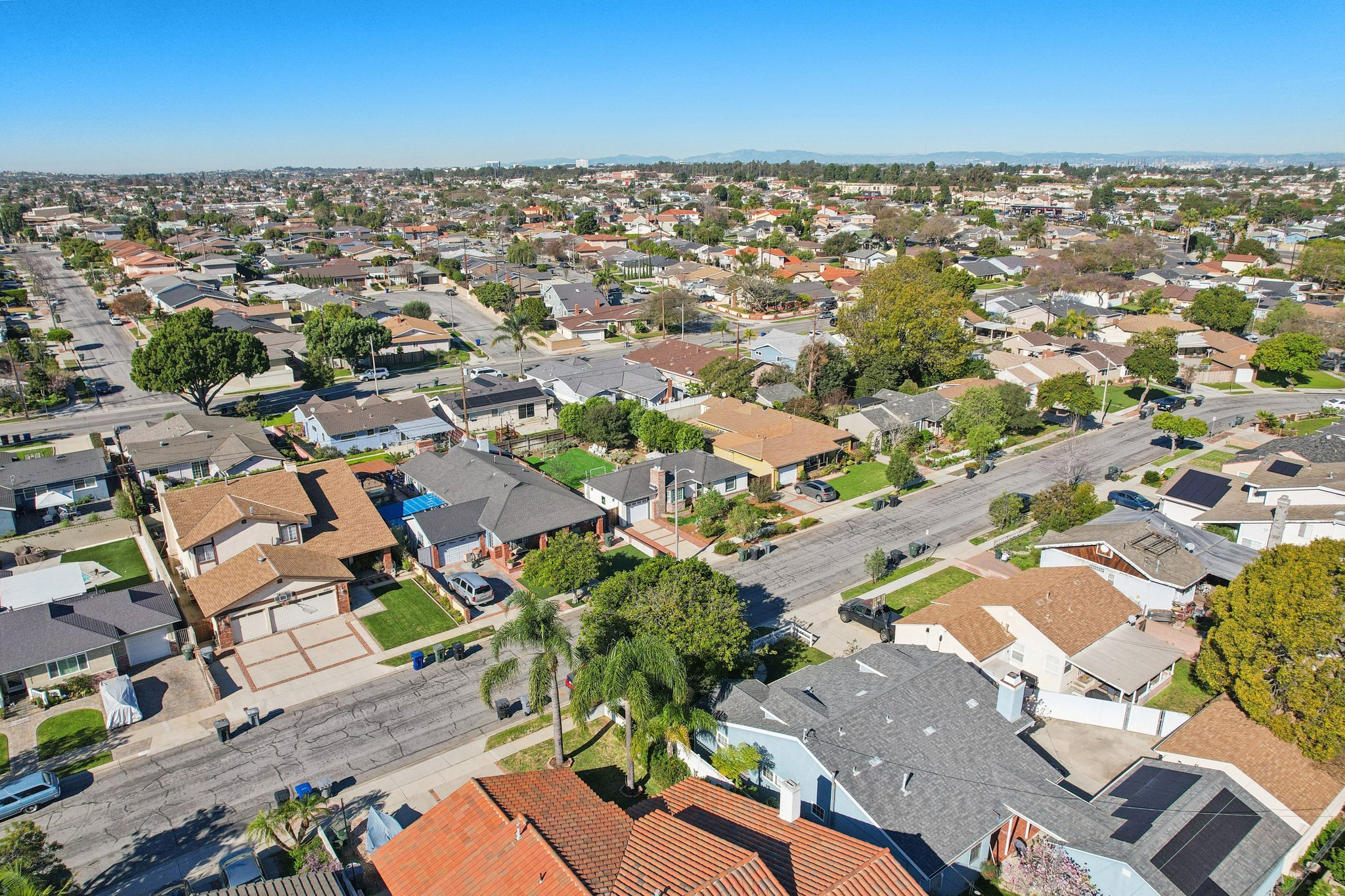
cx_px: 672
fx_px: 822
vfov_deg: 57.2
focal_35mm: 22
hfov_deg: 78.6
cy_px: 448
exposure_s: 1/2500
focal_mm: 8.4
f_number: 2.8
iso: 130
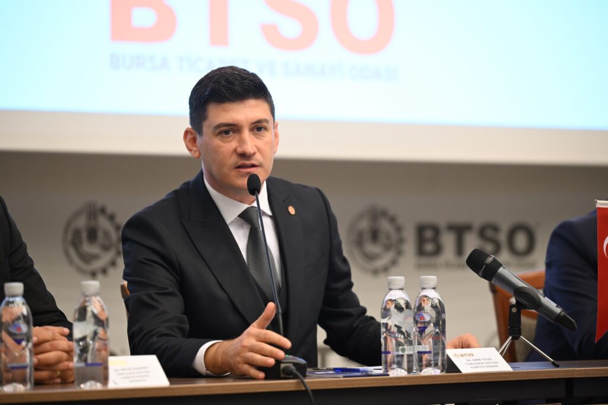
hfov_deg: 15.2
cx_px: 304
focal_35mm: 135
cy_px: 202
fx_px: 2280
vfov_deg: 10.2
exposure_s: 1/100
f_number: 2.8
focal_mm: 135
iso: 1000
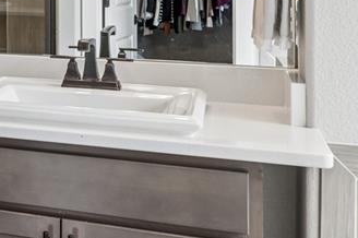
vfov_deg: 17.5
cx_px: -122
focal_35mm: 75
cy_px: -28
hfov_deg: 23.5
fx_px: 745
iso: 200
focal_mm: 24
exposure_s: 1/3
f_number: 13
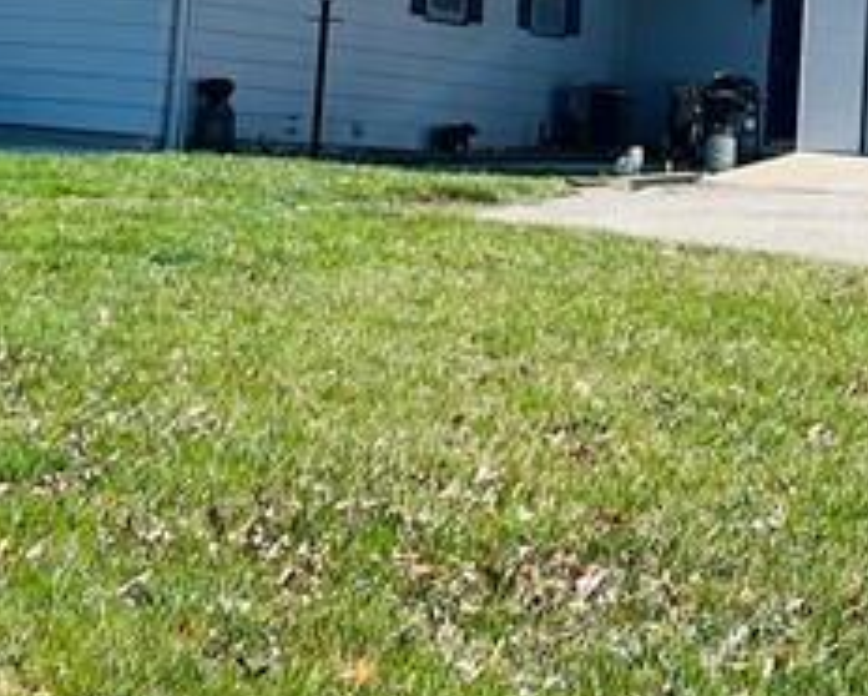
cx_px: 355
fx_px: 2880
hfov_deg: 17.1
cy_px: -153
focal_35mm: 112
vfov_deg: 13.4
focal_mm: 5.7
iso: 50
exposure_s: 1/2994
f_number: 1.5
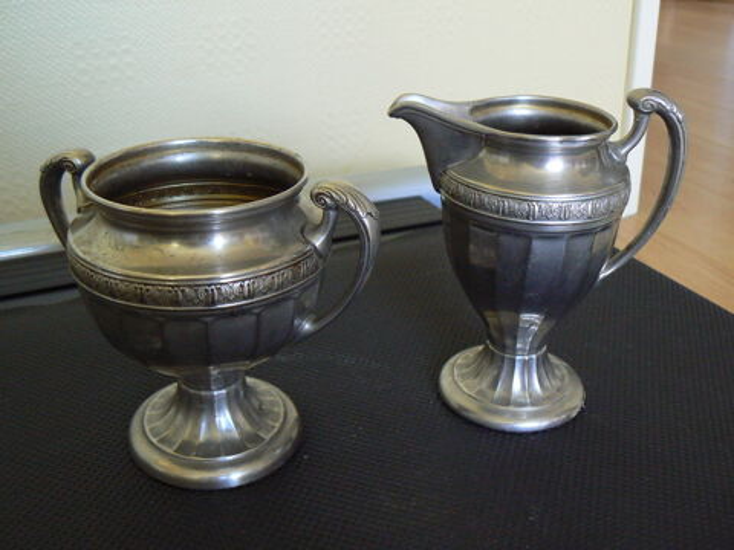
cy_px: 275
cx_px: 367
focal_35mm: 36
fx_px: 763
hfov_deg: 51.4
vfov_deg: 39.7
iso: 200
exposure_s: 1/15
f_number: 2.8
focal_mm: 6
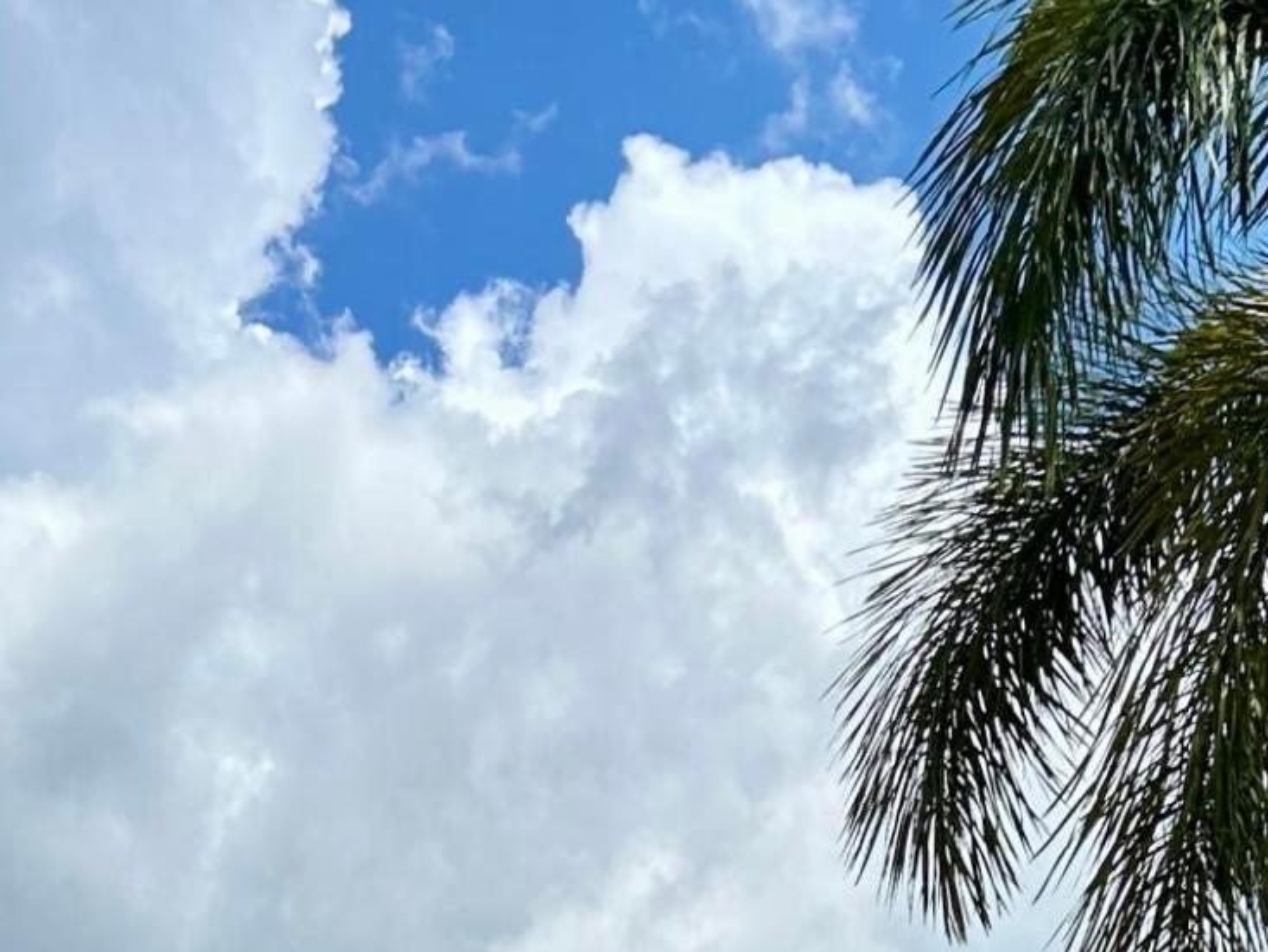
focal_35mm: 102
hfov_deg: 19.2
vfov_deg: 13.4
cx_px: 359
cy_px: 1590
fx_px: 3738
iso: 50
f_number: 1.5
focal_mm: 5.7
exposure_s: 1/5076
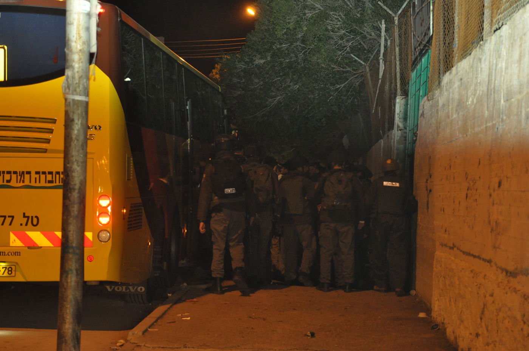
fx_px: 1144
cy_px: 176
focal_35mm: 78
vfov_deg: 17.4
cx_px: 264
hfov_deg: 26.0
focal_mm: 52
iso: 2000
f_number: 2.8
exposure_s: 1/60
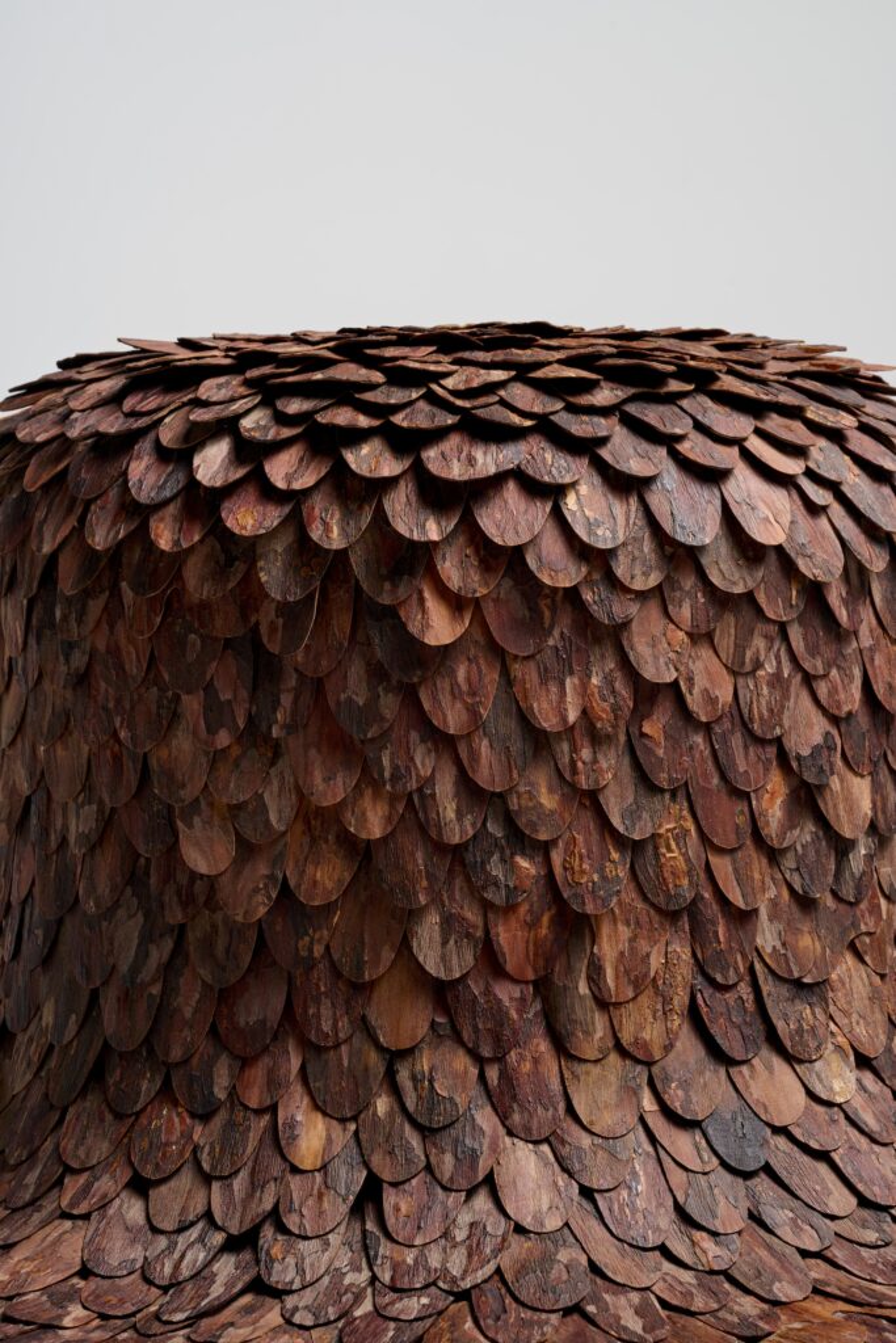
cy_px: 672
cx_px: 448
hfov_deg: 15.2
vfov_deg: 22.6
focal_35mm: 90
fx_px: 3359
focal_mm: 90
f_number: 11
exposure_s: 1/160
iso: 160
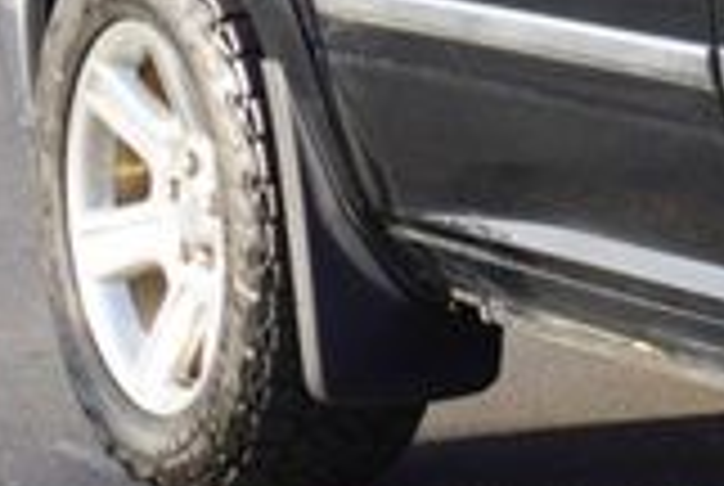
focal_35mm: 238
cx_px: 2028
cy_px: 148
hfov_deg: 7.7
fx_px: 4799
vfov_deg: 5.8
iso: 100
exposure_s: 1/100
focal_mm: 25
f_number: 7.1
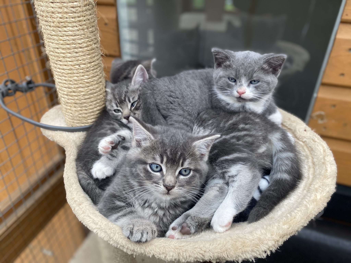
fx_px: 264
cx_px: 176
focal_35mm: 26
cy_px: 132
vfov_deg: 53.1
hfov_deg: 67.3
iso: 125
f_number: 1.8
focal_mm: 4.25
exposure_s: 1/77
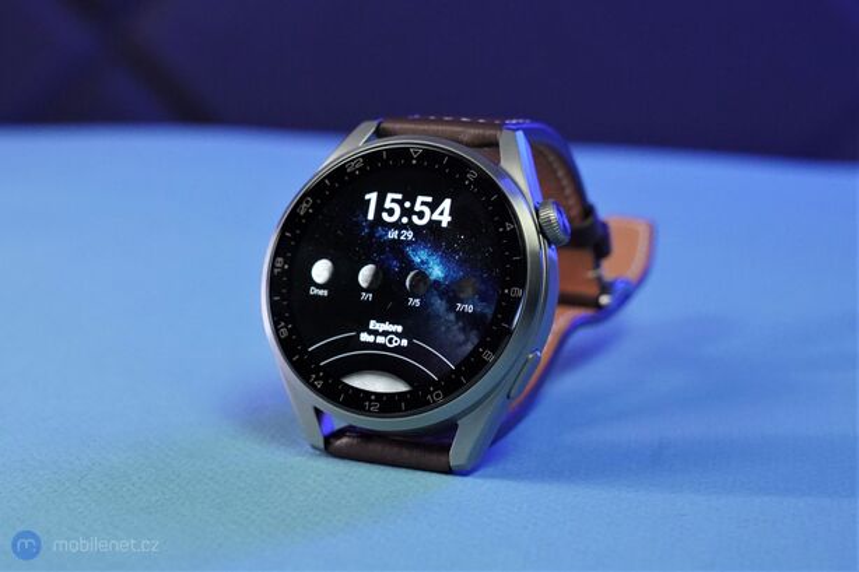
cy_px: 286
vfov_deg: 21.6
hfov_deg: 31.9
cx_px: 430
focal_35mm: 63
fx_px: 1503
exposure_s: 1/250
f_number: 8
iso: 6400
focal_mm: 63
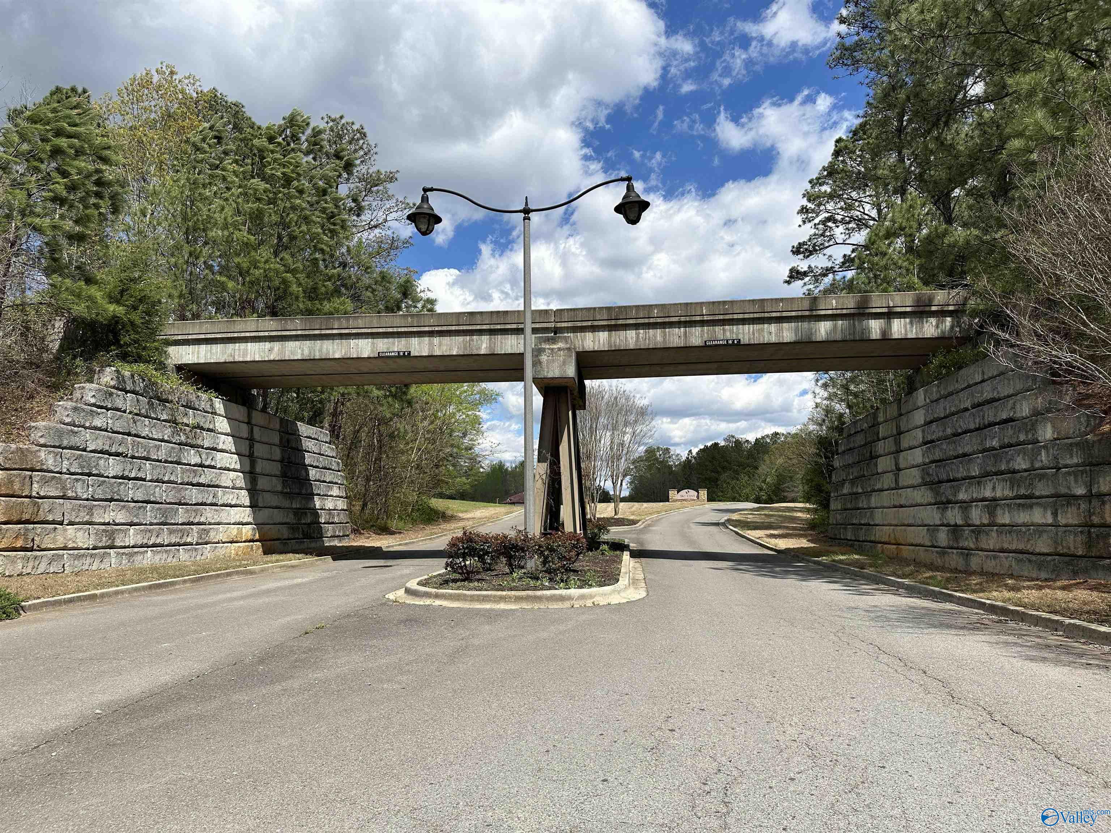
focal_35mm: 24
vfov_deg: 56.8
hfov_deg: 71.6
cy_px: 416
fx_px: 770
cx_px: 556
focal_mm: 6.86
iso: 80
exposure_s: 1/6623
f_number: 1.78
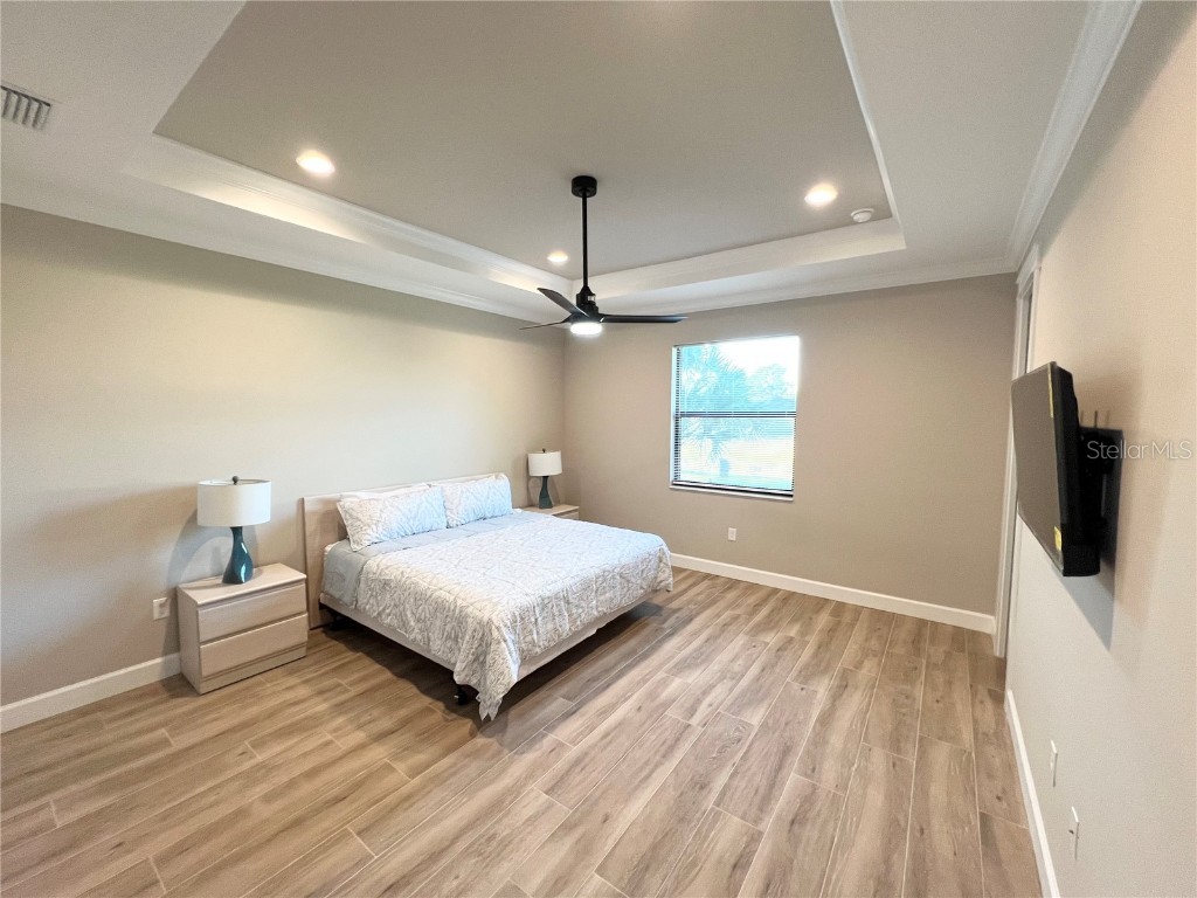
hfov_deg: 106.2
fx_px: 450
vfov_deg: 89.9
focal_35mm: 13
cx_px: 598
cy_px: 449
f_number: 1.8
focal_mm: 1.57
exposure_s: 1/120
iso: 200
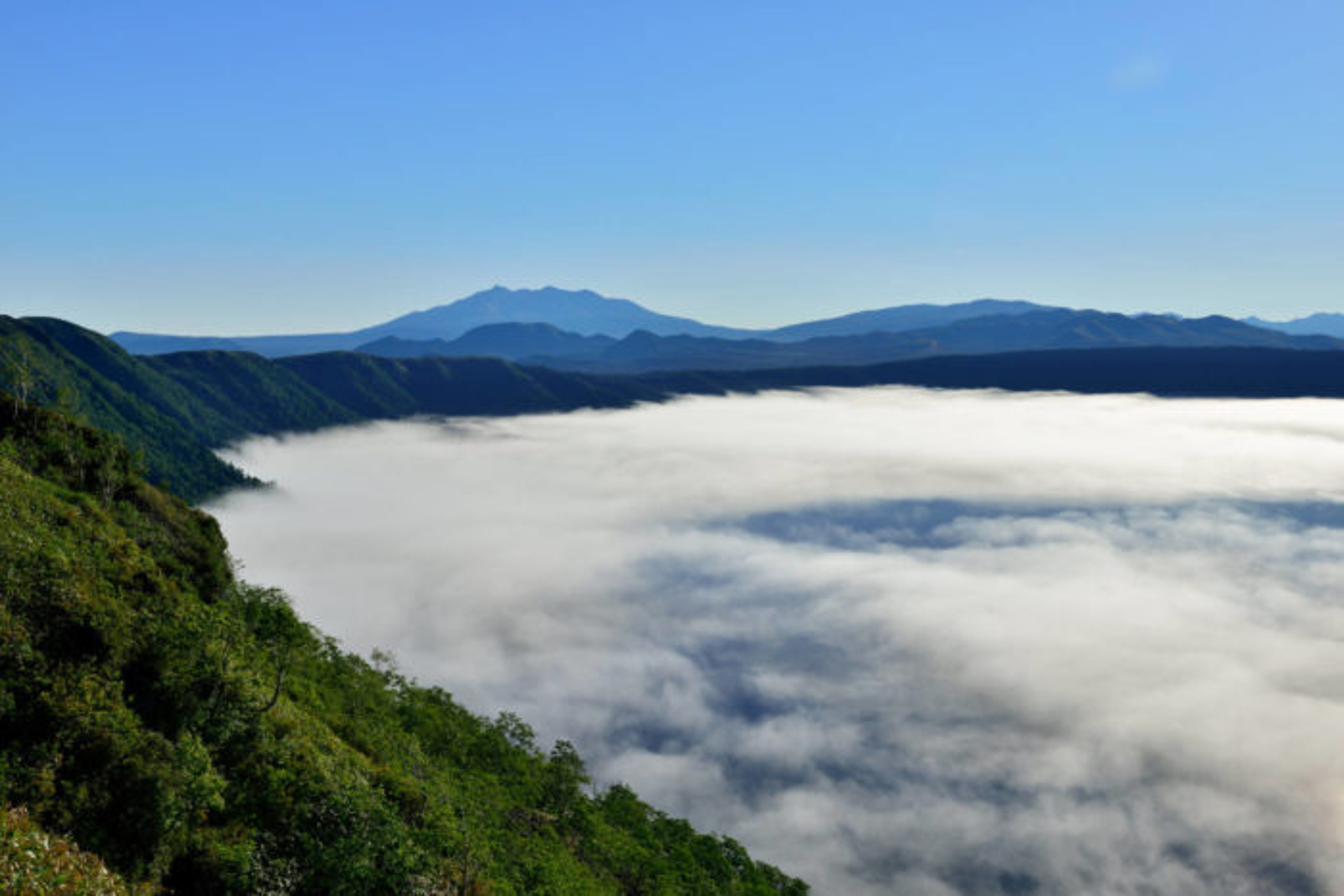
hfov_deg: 48.4
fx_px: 1494
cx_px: 672
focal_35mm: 40
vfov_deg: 33.4
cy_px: 448
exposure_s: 1/80
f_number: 16
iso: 100
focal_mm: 40
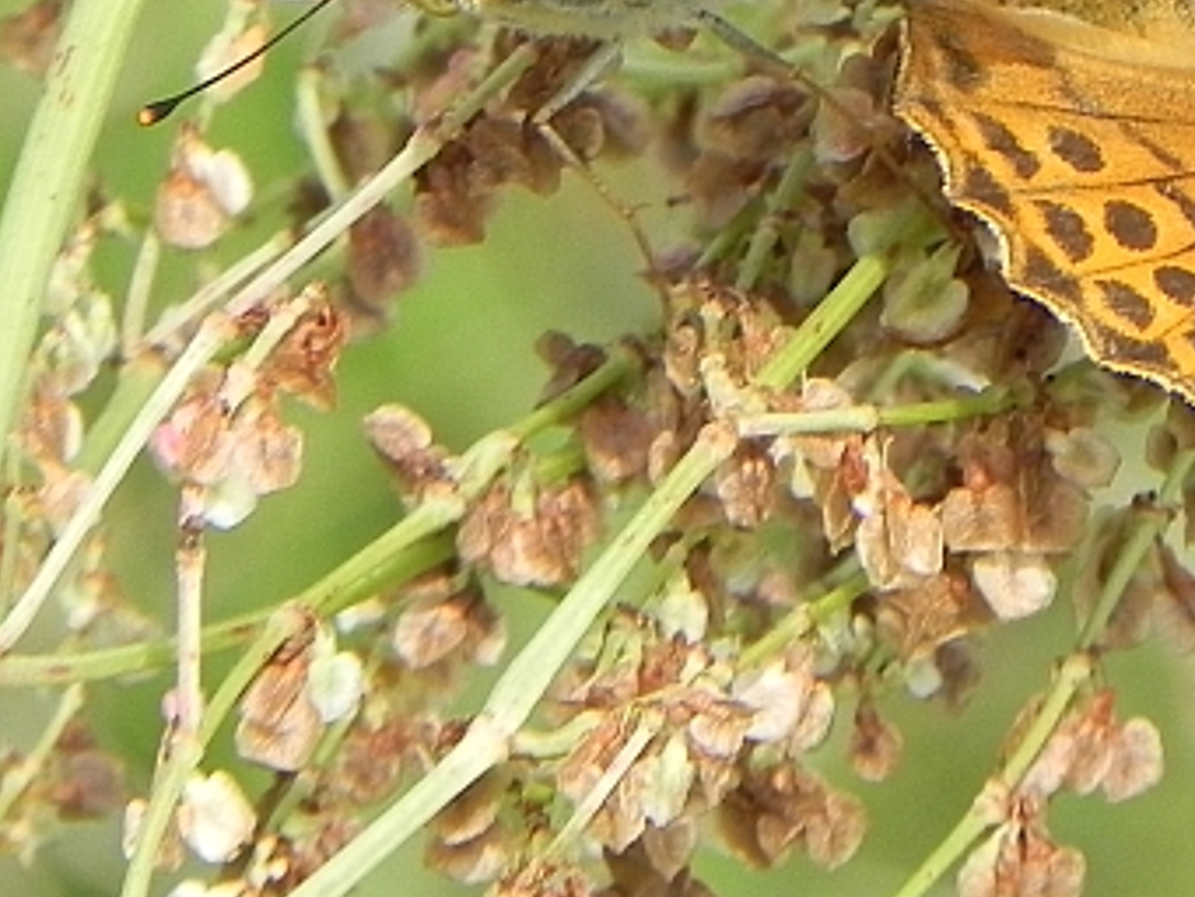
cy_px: -224
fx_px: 49901
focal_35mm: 1445
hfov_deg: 1.4
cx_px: 978
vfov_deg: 1.0
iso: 160
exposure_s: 1/243
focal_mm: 85.6
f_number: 5.6
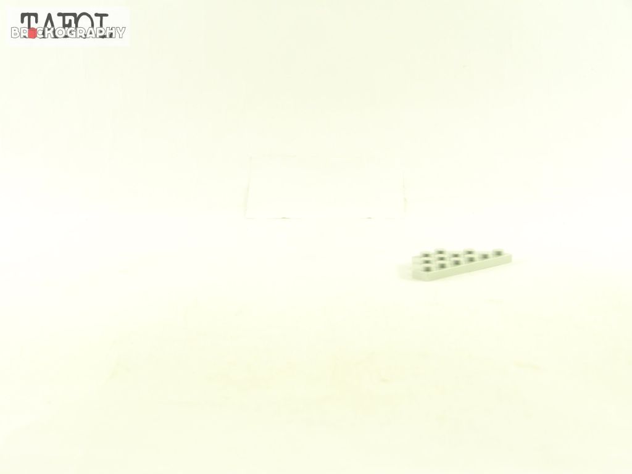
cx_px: 316
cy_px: 237
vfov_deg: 21.9
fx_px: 1223
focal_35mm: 67
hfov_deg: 29.0
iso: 200
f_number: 3.6
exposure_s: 1/30
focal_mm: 11.1
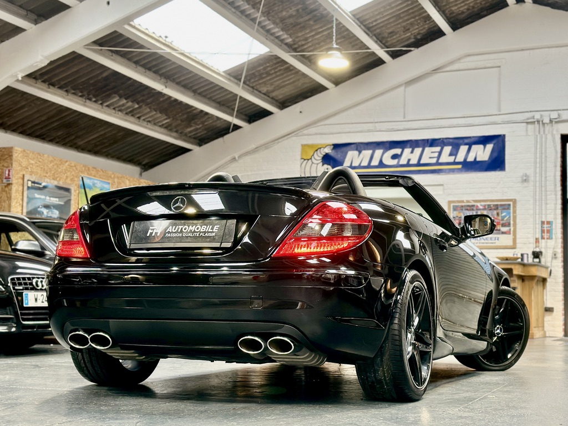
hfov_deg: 39.7
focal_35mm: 48
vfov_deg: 30.3
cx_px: 284
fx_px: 788
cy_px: 213
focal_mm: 6.86
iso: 160
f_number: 1.78
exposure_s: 1/58
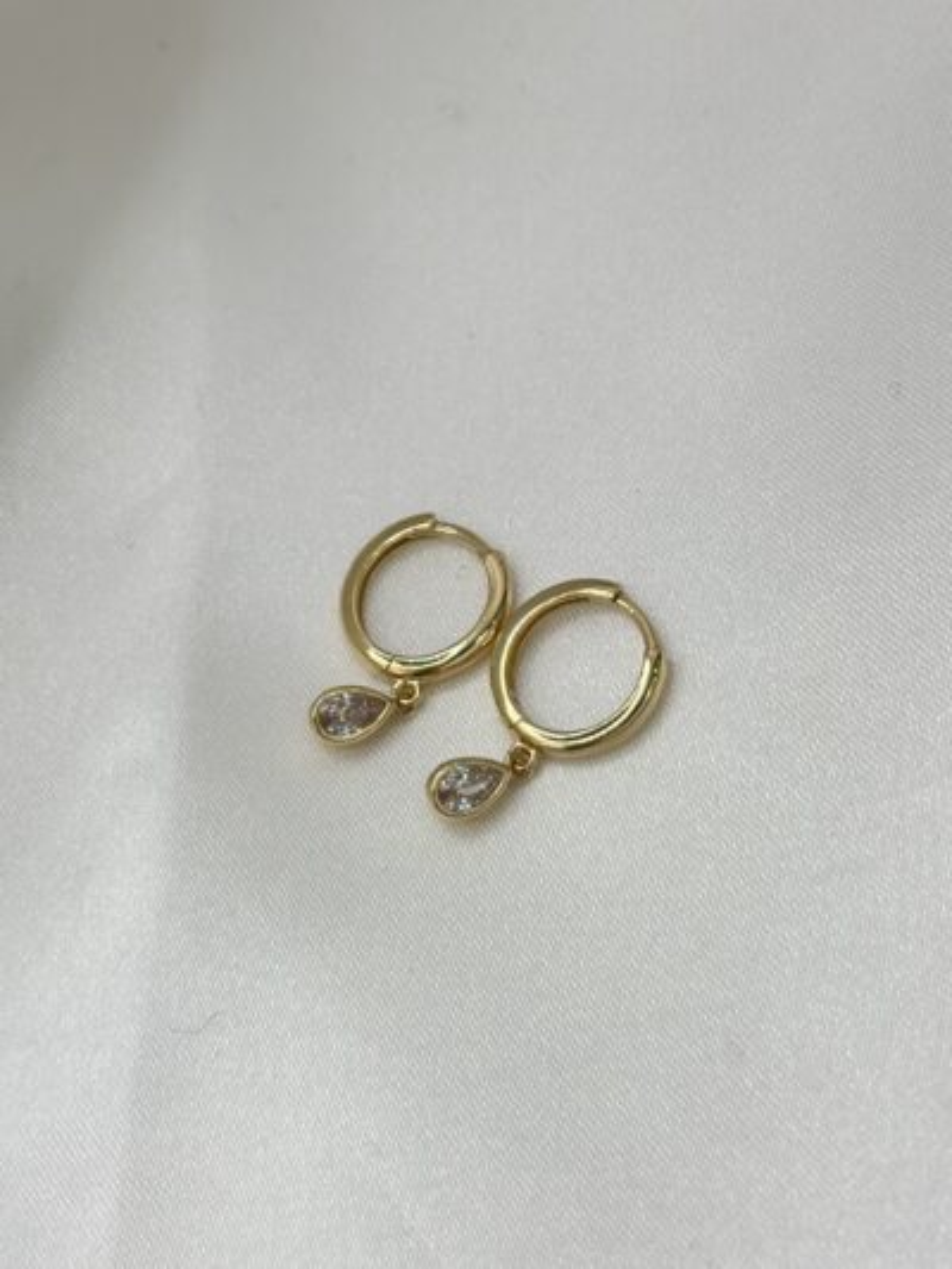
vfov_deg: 39.6
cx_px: 476
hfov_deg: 30.3
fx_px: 1759
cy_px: 634
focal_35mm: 48
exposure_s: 1/1613
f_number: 1.78
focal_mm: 6.86
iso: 80
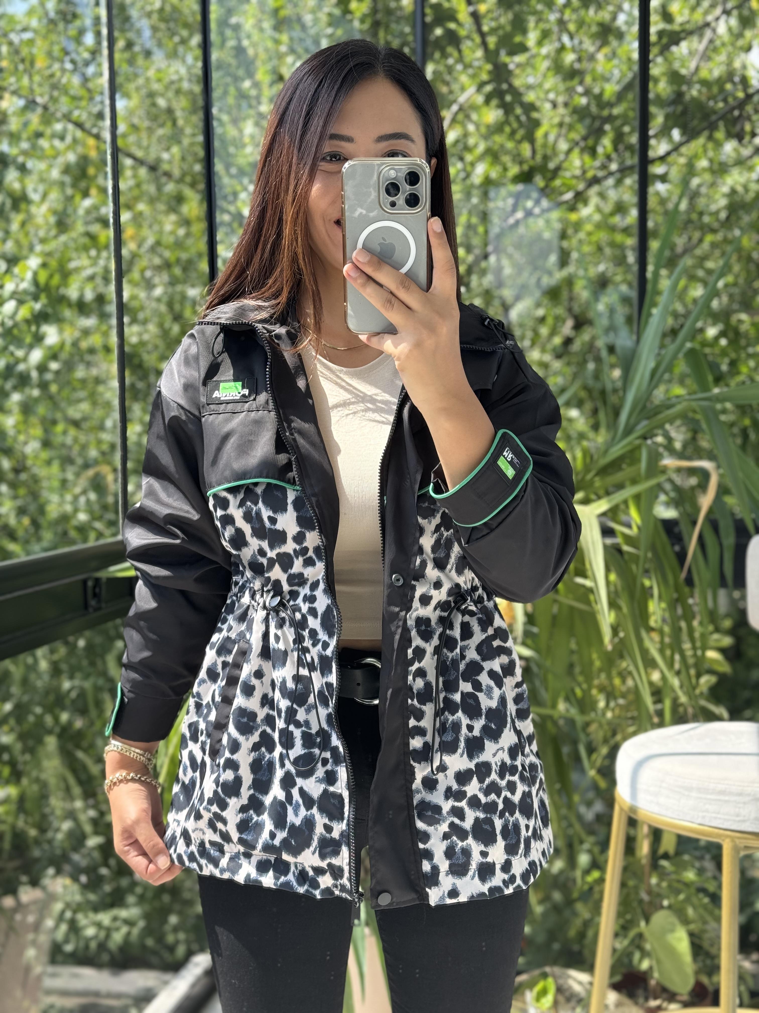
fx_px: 1403
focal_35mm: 48
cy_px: 506
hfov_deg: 30.3
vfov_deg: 39.7
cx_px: 380
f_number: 1.78
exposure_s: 1/243
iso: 64
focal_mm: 6.76
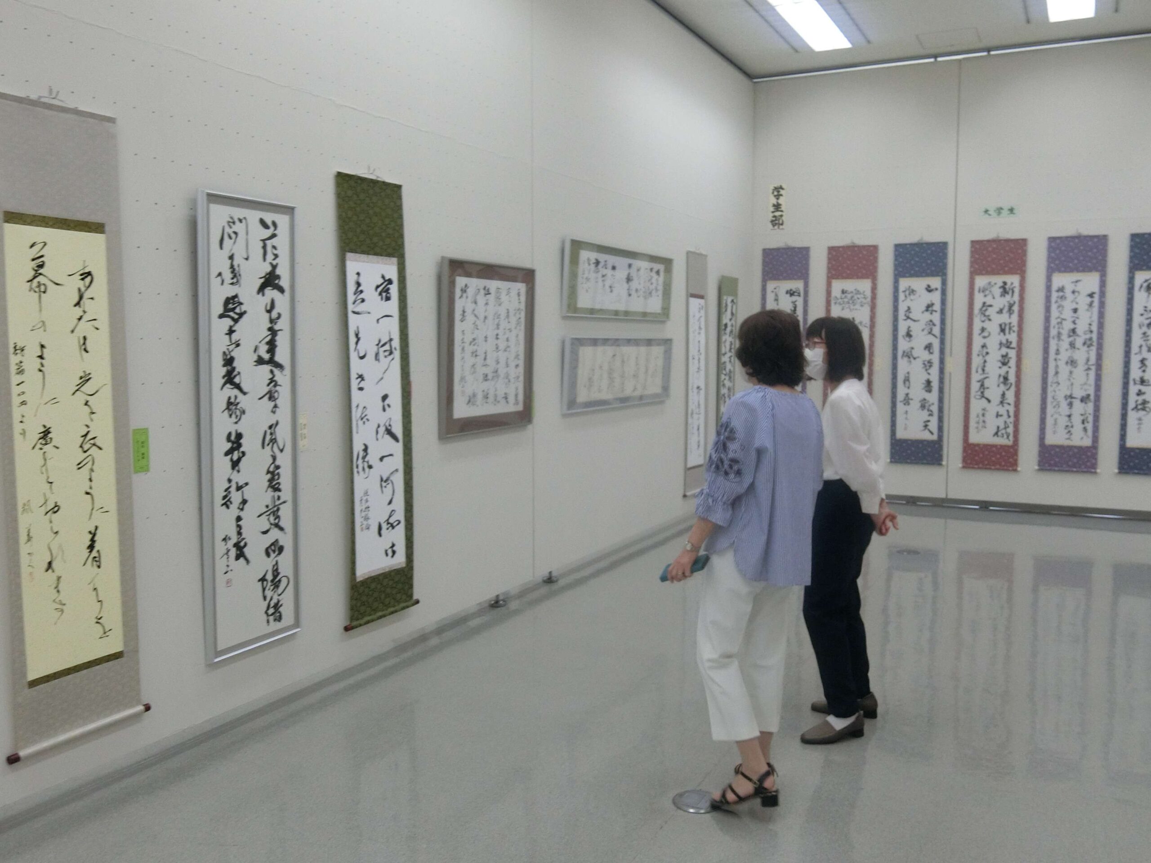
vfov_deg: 46.8
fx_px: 998
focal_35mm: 30
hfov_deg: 60.0
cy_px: 432
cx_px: 576
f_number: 8.2
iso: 400
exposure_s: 1/30
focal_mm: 6.4
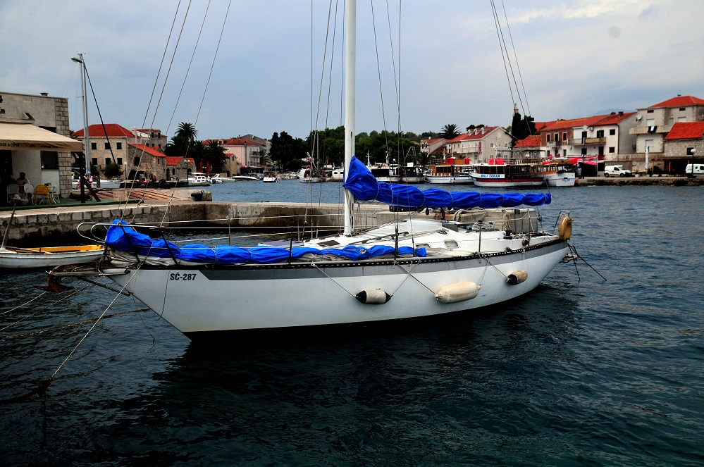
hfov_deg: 53.2
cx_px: 352
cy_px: 234
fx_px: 703
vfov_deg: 36.8
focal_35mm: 36
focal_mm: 24
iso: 250
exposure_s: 1/1600
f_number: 6.3
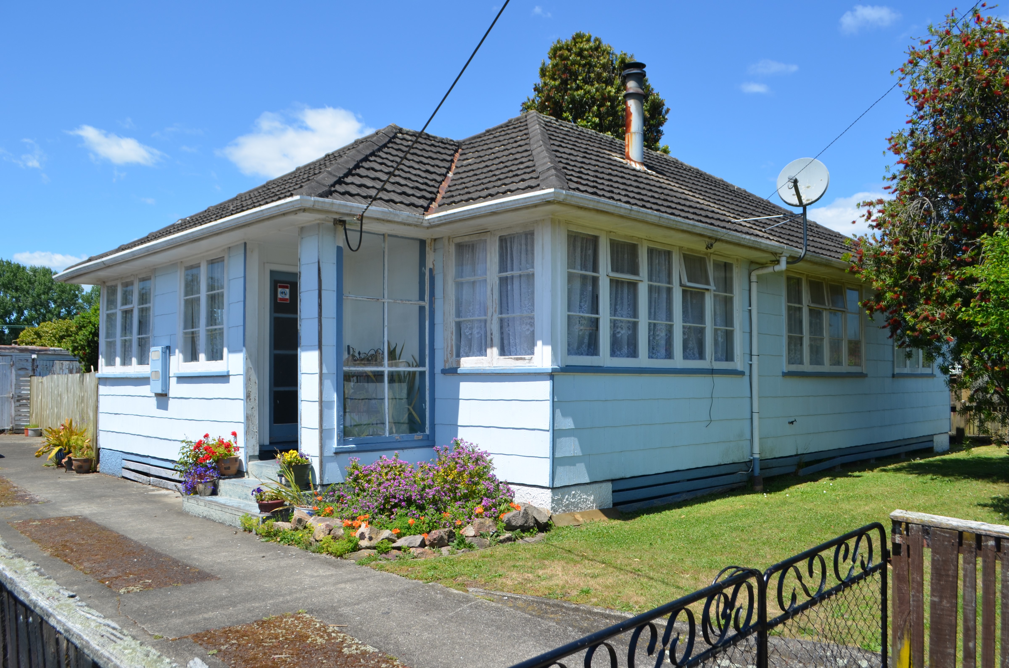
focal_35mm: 27
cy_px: 334
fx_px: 755
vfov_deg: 47.7
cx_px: 504
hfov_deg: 67.5
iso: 100
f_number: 8
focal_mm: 18
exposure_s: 1/250
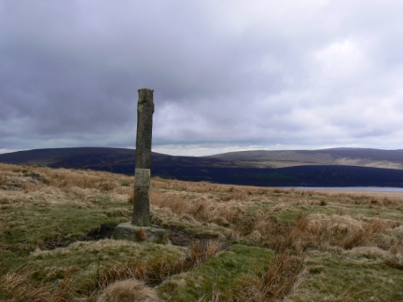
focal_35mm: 36
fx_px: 419
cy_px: 151
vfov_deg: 39.7
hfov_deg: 51.4
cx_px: 202
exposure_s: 1/400
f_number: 5.6
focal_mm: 6
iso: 80
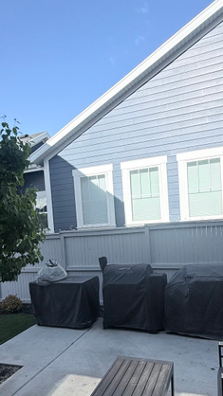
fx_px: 294
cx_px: 87
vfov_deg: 67.0
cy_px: 244
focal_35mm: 28
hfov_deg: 41.3
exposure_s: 1/1312
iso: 64
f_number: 2.2
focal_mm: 2.22
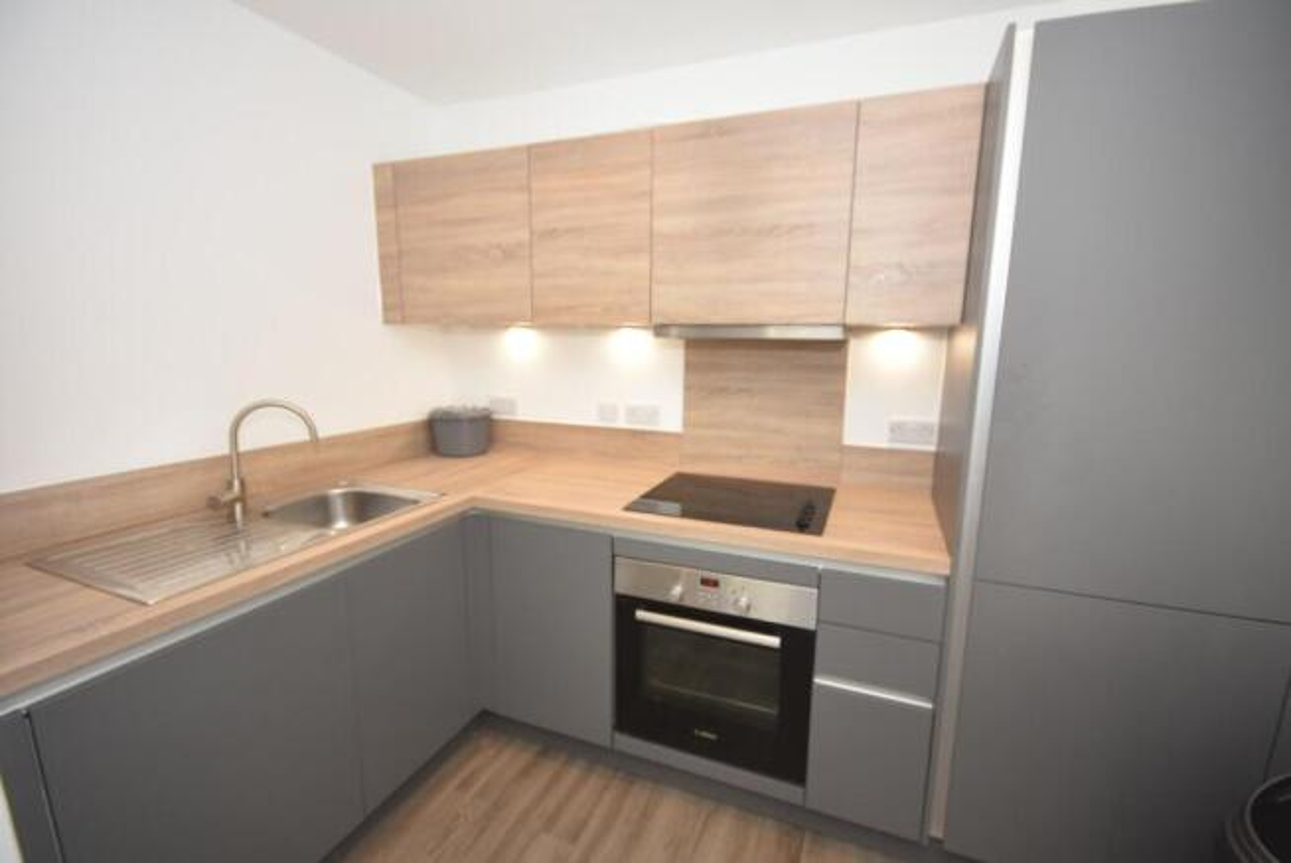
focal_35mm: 15
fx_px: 538
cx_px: 646
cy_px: 432
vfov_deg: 77.4
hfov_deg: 100.4
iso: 400
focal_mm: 10
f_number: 4
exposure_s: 1/60
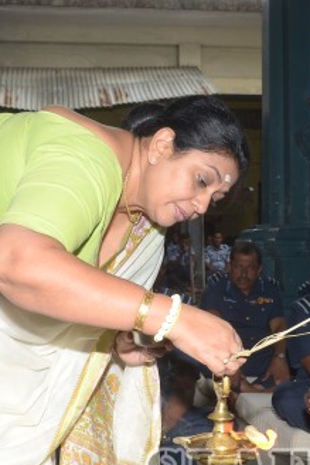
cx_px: 184
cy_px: 279
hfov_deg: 22.6
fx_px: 776
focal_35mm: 60
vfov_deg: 33.3
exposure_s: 1/200
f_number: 7.1
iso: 320
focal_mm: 22
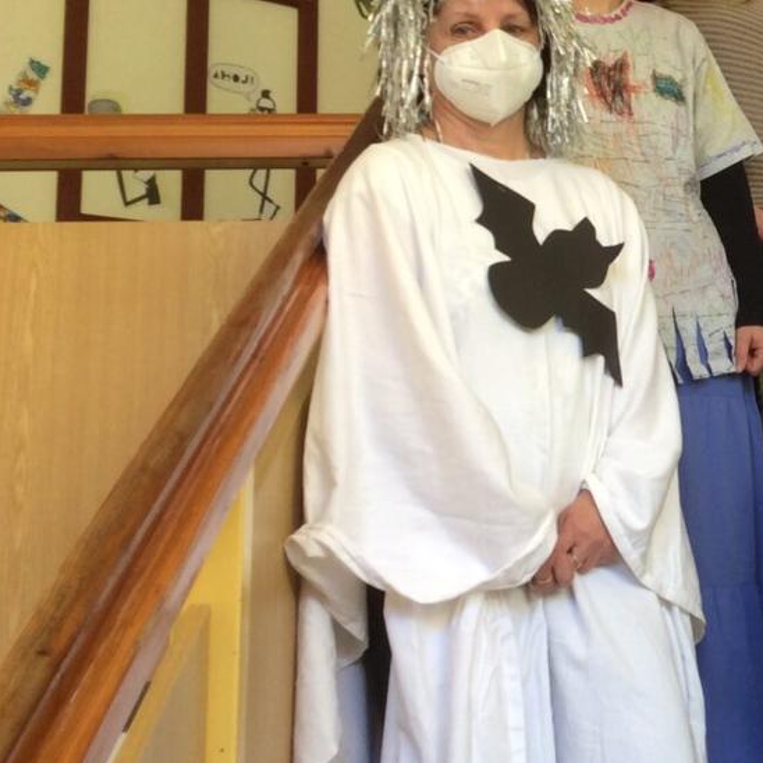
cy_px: 294
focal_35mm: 69
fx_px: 1721
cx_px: 897
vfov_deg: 24.9
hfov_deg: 23.1
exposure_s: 1/33
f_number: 2.4
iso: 40
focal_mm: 3.3
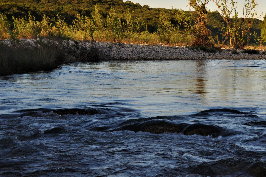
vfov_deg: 14.4
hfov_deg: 21.6
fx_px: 694
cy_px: 36
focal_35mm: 94
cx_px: 188
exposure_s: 1/1000
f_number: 4.5
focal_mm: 38
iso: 400
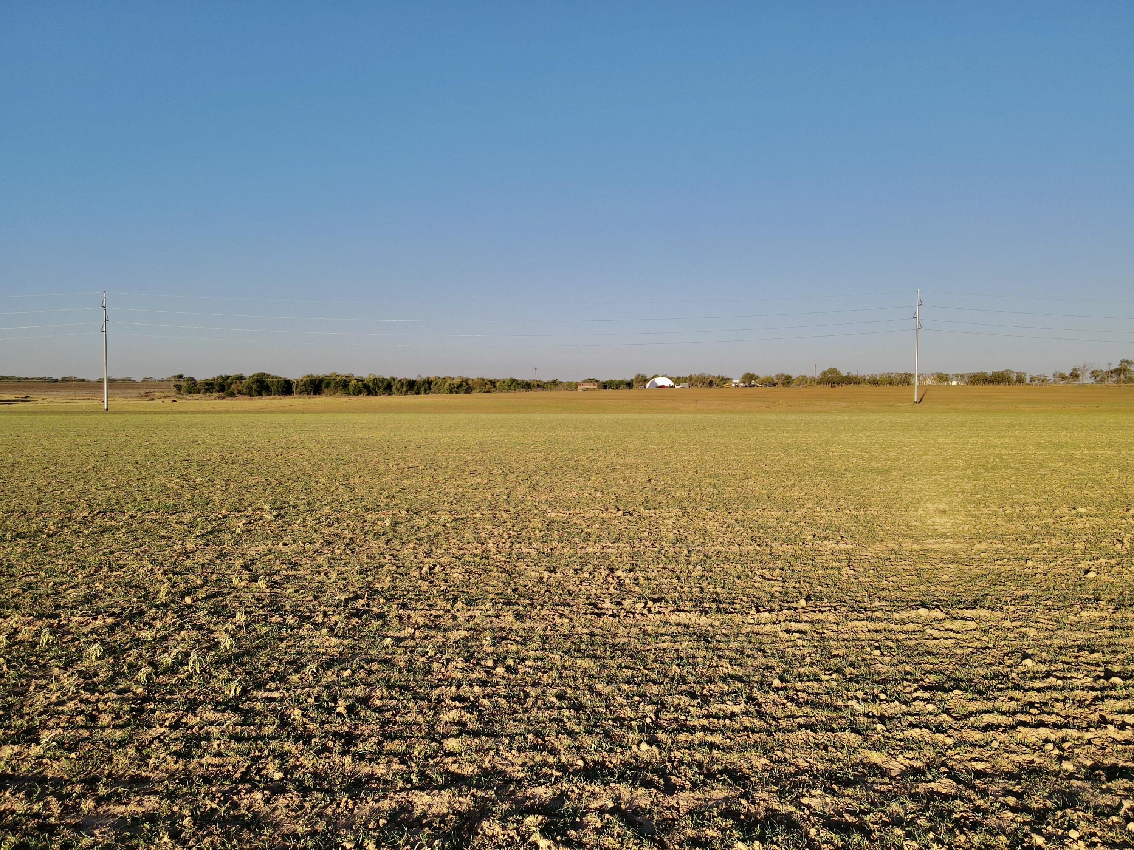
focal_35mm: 24
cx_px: 567
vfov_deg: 56.8
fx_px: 786
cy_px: 425
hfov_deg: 71.6
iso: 100
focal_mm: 4.5
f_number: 2.8
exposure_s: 1/350
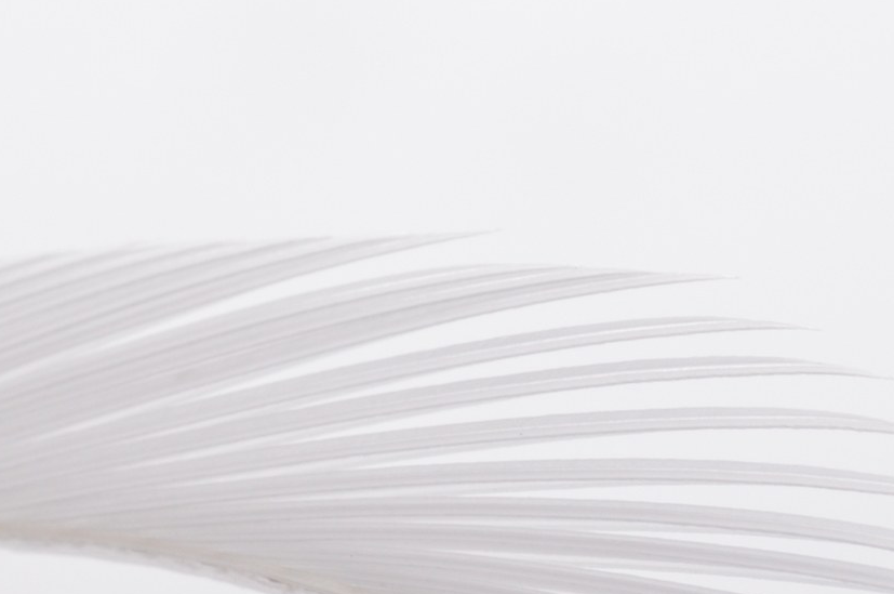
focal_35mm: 245
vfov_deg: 5.6
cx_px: 452
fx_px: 6076
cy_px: 533
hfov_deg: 8.4
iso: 1600
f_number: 36
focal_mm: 90
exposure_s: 1/200
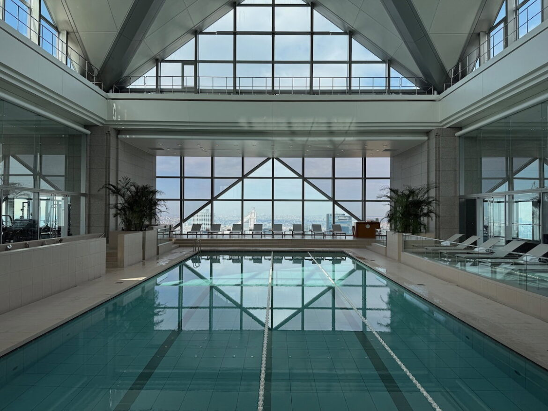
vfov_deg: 56.8
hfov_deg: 71.6
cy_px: 206
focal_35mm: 24
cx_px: 274
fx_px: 380
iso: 80
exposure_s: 1/1522
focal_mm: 6.76
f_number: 1.78
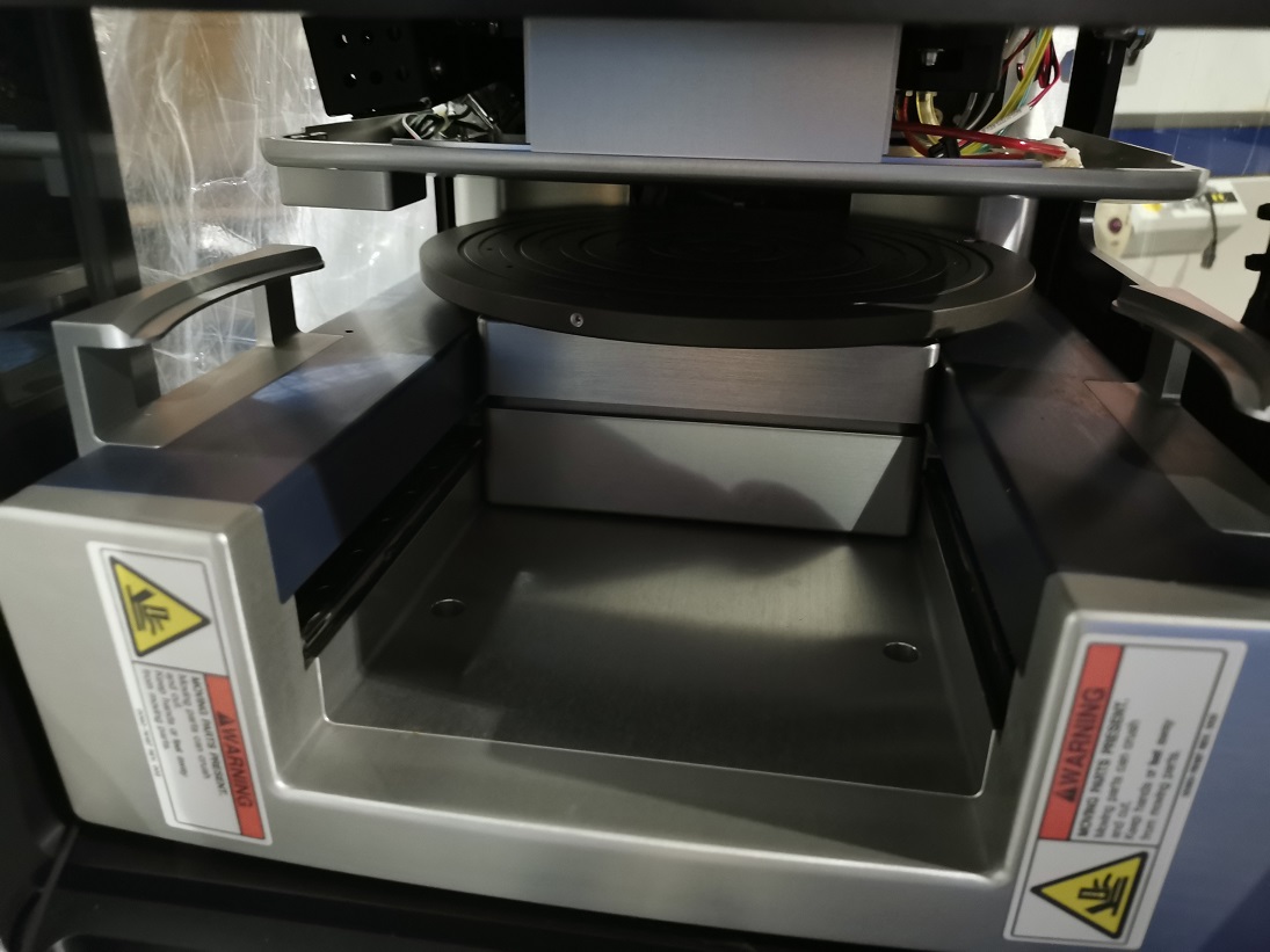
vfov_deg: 51.3
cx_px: 635
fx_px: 990
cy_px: 476
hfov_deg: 65.3
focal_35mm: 27
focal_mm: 5.58
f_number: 1.8
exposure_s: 1/20
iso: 1600
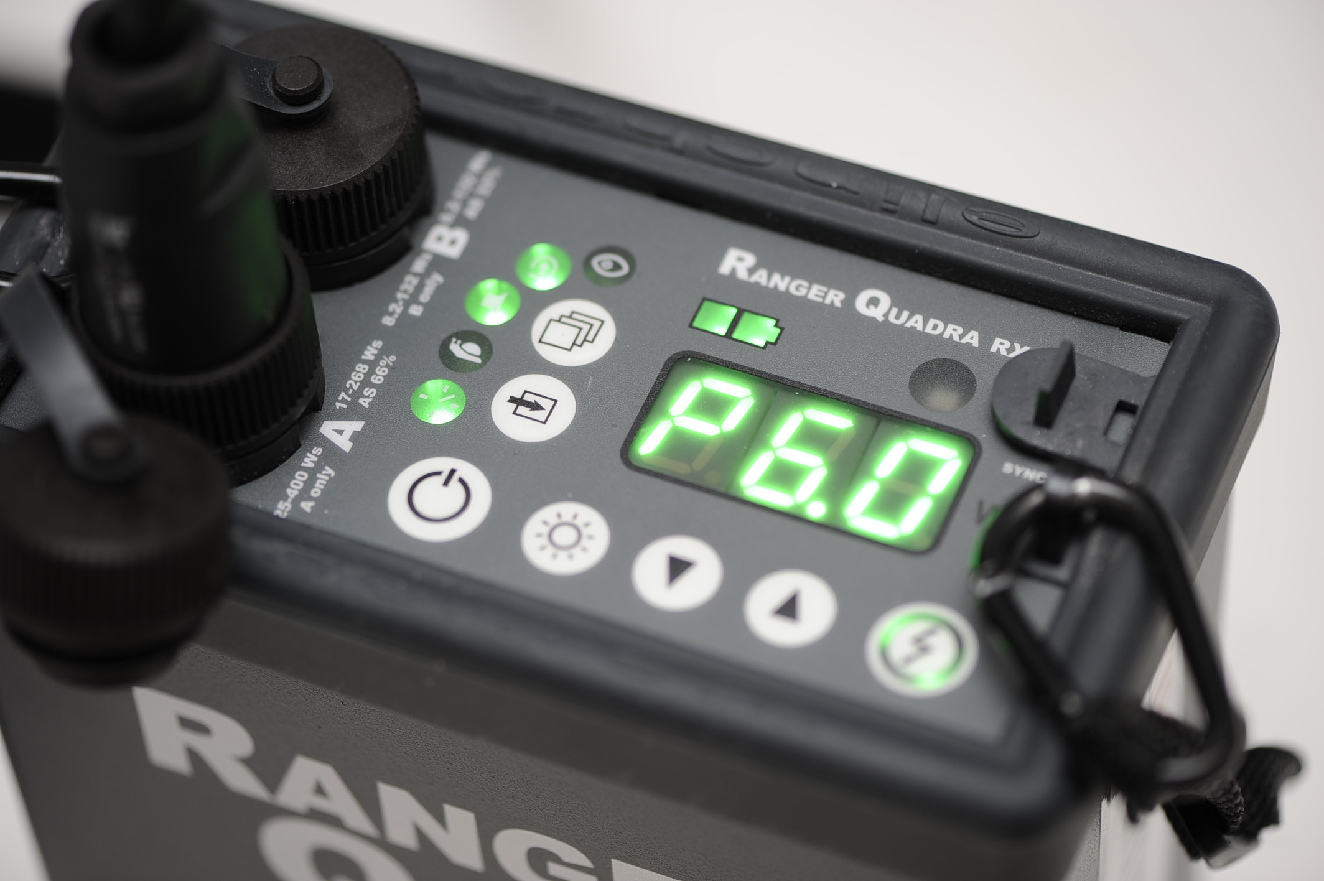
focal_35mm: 105
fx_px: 3859
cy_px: 440
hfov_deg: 19.5
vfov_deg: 13.0
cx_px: 662
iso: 200
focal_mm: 105
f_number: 4
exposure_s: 1/30
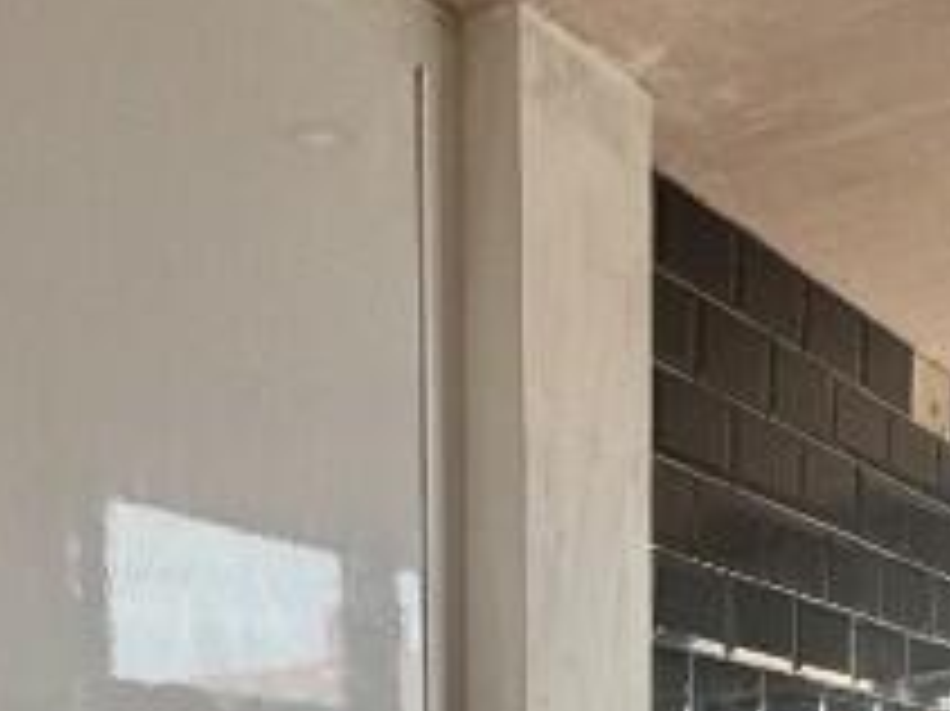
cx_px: 333
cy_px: 1071
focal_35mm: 68
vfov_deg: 18.9
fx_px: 1865
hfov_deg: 28.4
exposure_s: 1/99
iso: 80
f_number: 2.2
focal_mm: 2.22
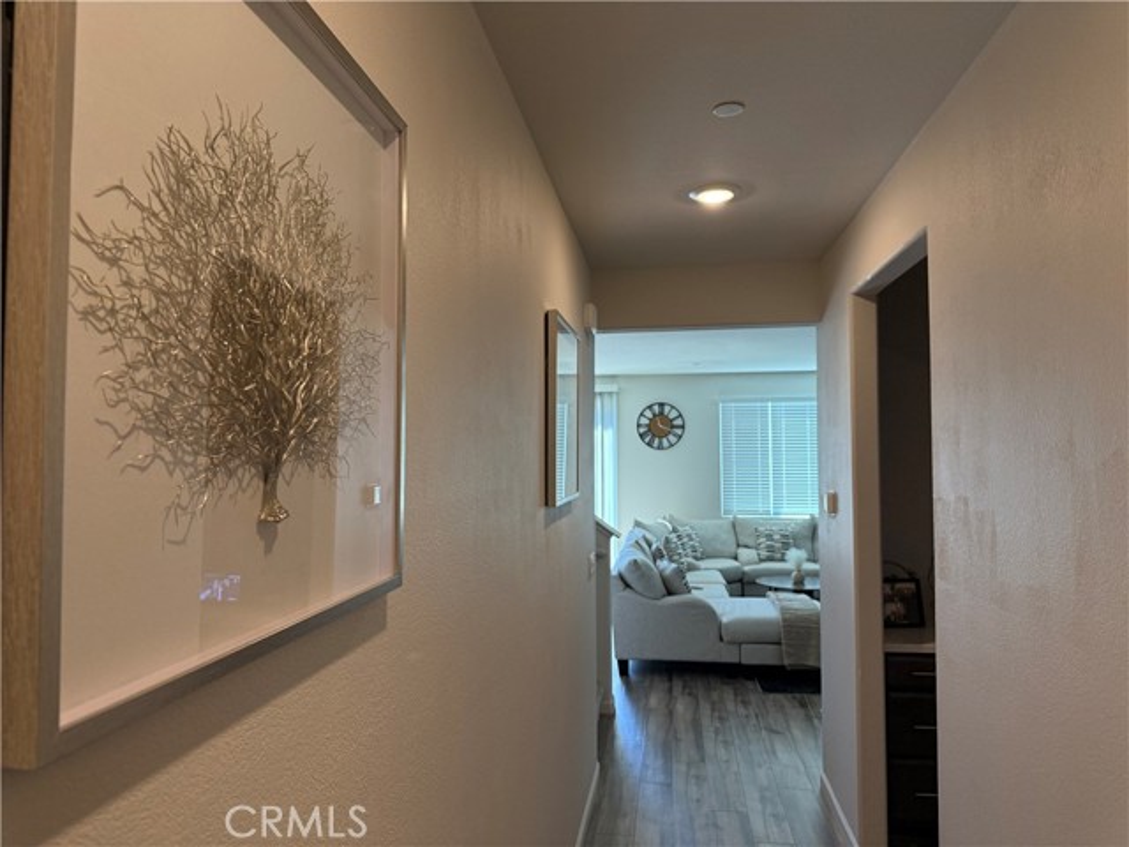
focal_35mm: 24
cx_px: 564
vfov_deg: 56.8
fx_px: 783
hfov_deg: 71.6
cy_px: 424
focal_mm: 6.76
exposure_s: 1/178
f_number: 1.78
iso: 200
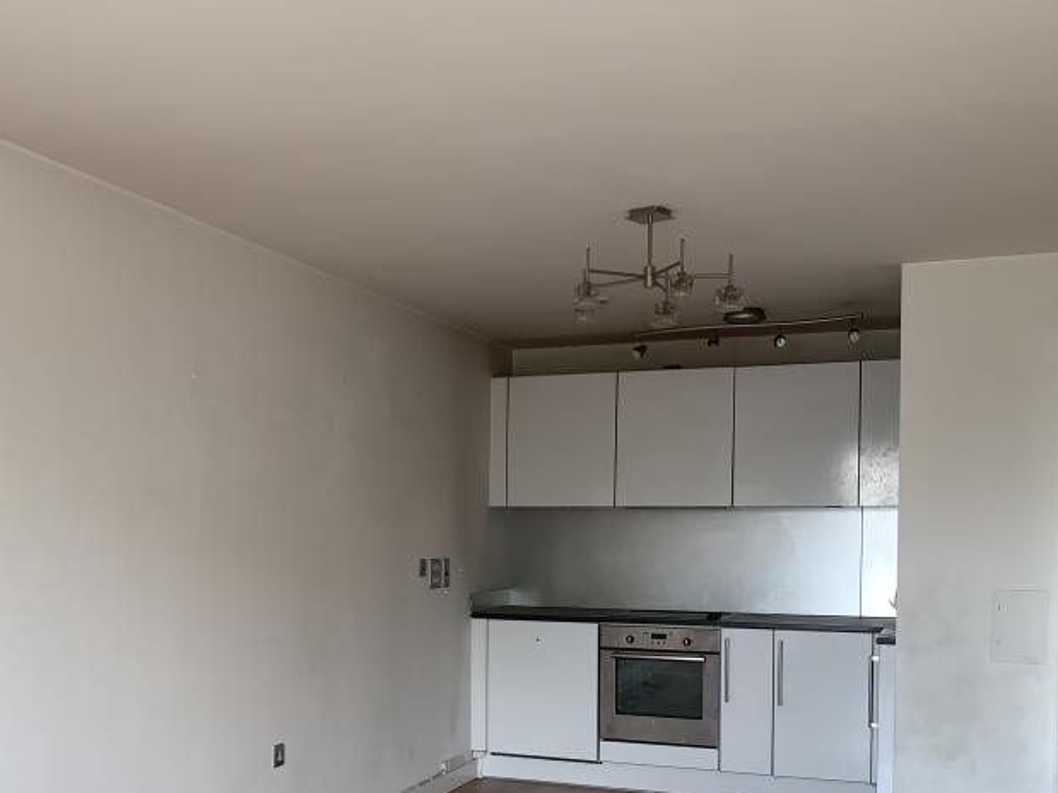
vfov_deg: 33.1
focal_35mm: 43
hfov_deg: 43.3
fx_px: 1314
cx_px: 367
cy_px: 569
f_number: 1.8
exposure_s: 1/24
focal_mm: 4.25
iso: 32
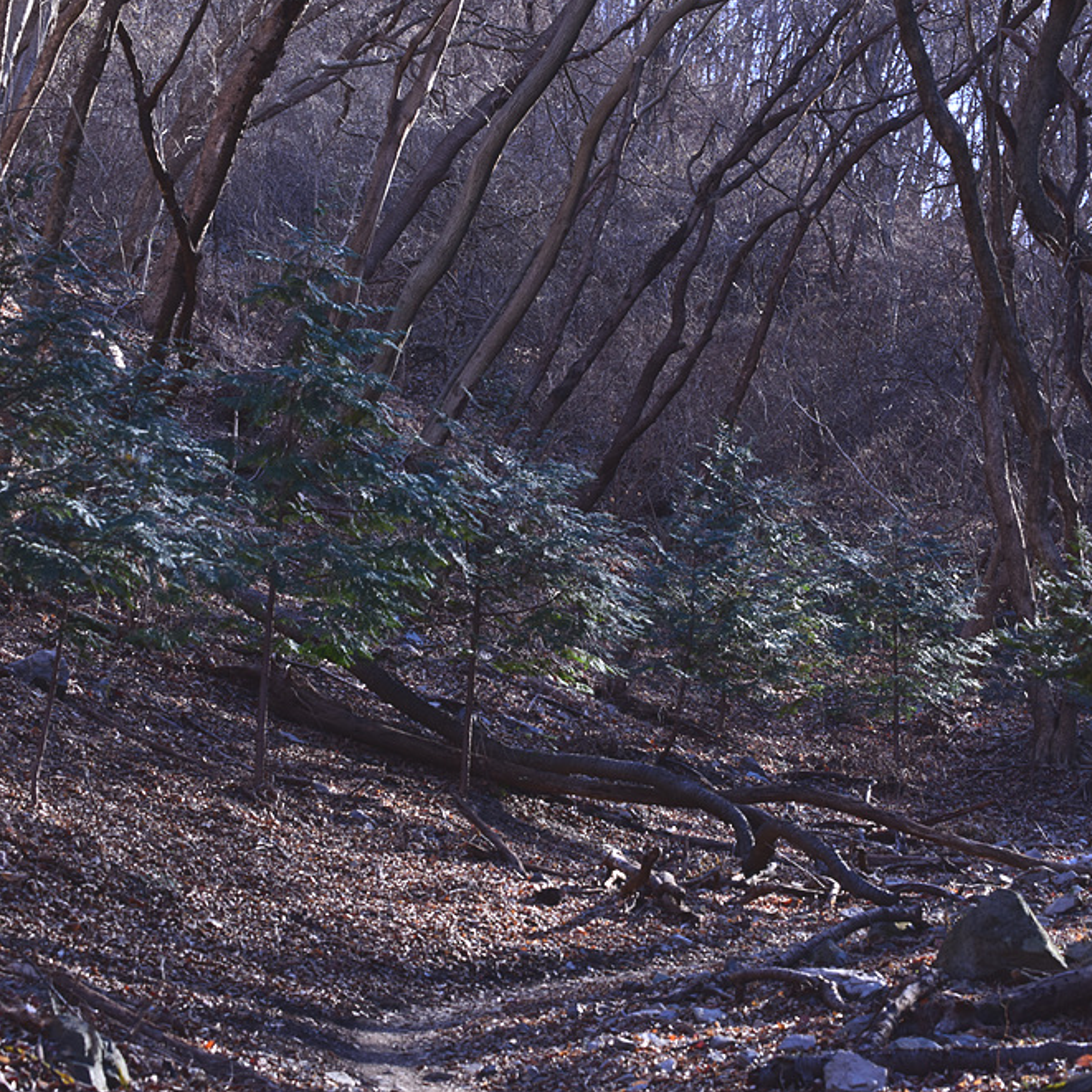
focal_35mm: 90
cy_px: 543
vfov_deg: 19.3
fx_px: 3212
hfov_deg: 19.3
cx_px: 492
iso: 400
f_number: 10
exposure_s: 1/100
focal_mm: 70
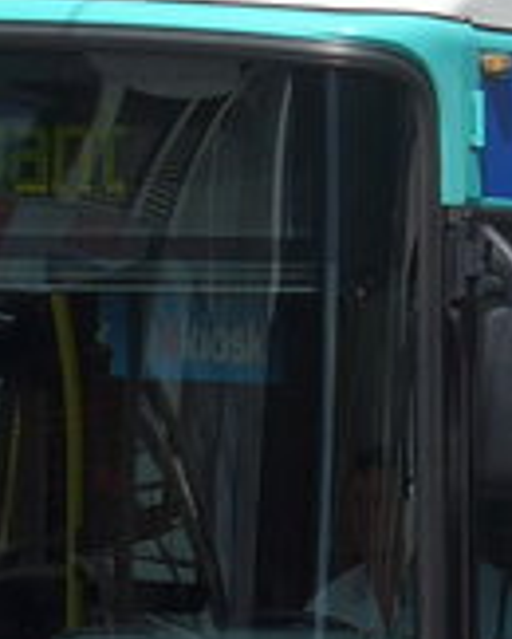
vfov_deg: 3.1
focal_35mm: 622
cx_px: 587
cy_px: 36
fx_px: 11760
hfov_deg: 2.5
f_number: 4.5
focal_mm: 17
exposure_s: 1/800
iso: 80
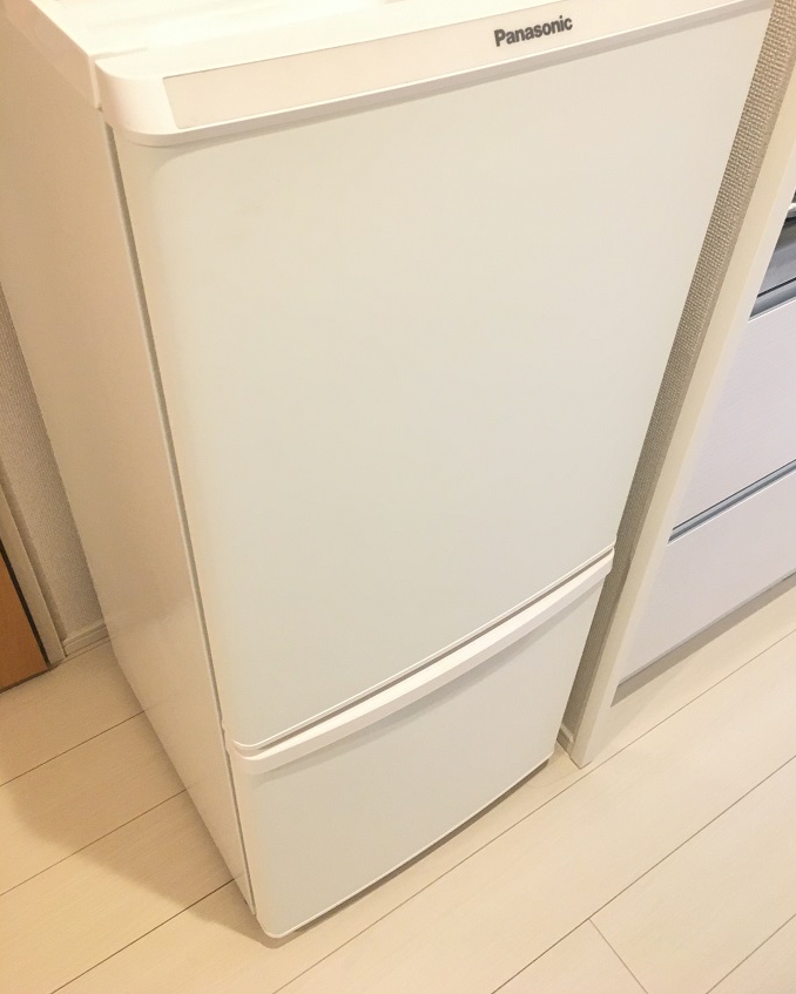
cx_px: 406
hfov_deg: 47.1
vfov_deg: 57.1
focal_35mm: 31
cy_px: 461
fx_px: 913
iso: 125
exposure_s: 1/30
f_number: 2.2
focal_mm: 4.15
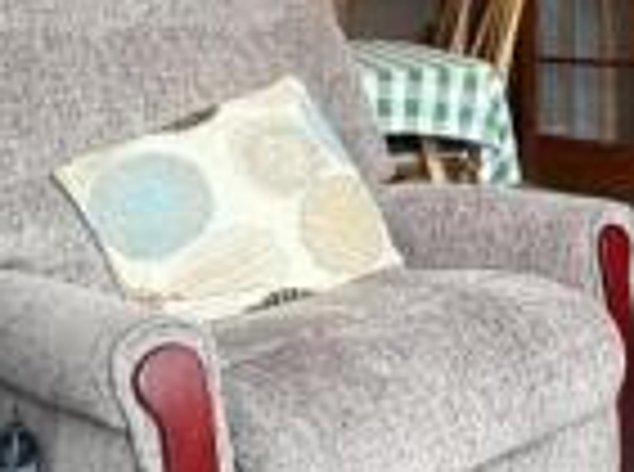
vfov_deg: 24.4
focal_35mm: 58
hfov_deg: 29.6
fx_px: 1060
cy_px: 43
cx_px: 717
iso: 100
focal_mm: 2.22
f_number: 2.2
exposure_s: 1/100
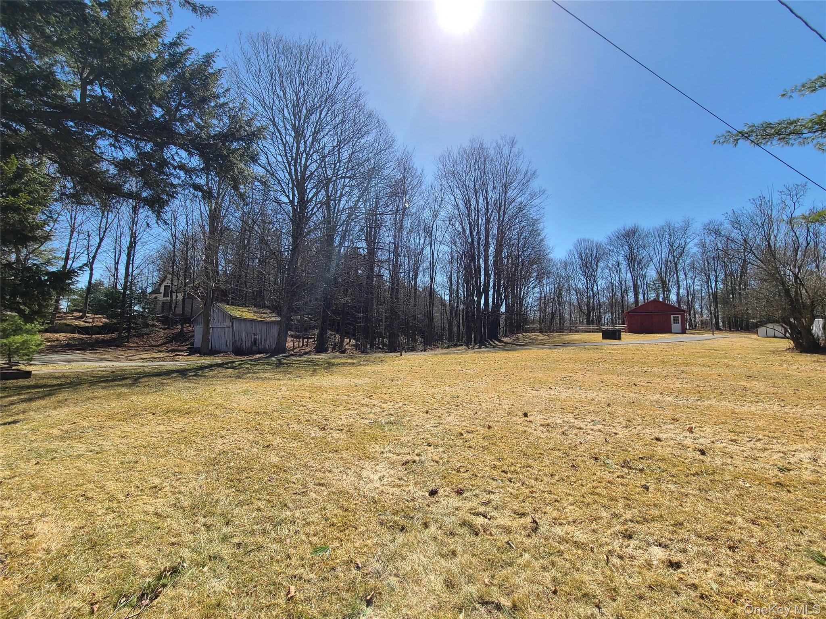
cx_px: 413
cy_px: 310
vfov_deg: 89.9
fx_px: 310
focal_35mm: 13
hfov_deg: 106.2
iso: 50
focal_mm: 2.2
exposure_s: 1/1311
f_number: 2.2
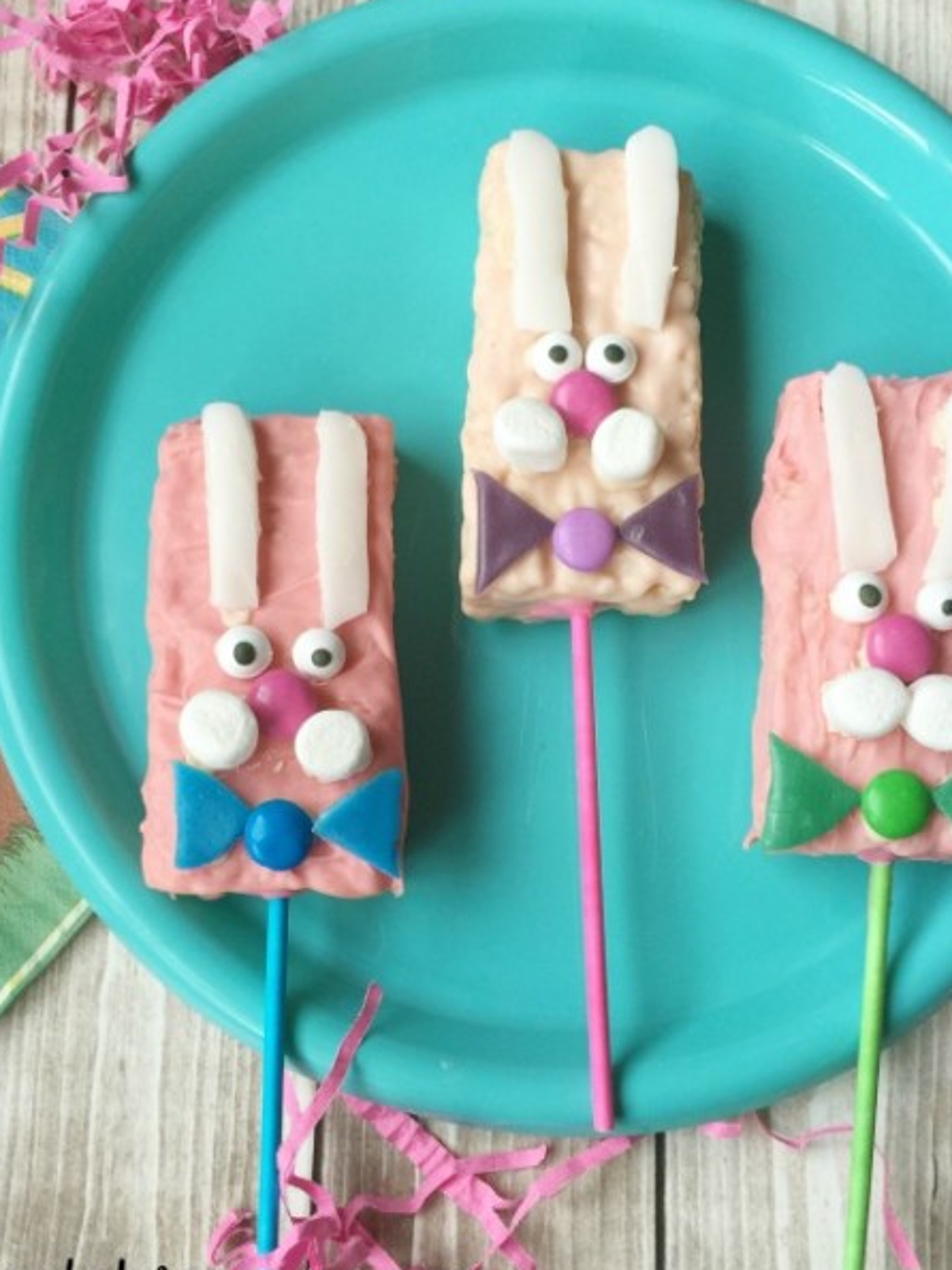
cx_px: 493
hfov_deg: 36.8
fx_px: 1431
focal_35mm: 39
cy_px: 696
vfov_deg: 47.8
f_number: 2.2
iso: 32
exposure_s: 1/30
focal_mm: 4.15
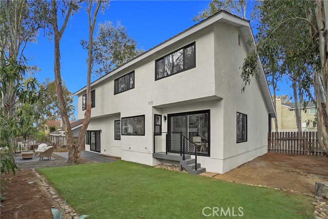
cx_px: 164
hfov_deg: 100.4
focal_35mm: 15
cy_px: 110
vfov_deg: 77.3
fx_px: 137
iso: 800
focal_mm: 10
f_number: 8
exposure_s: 1/640
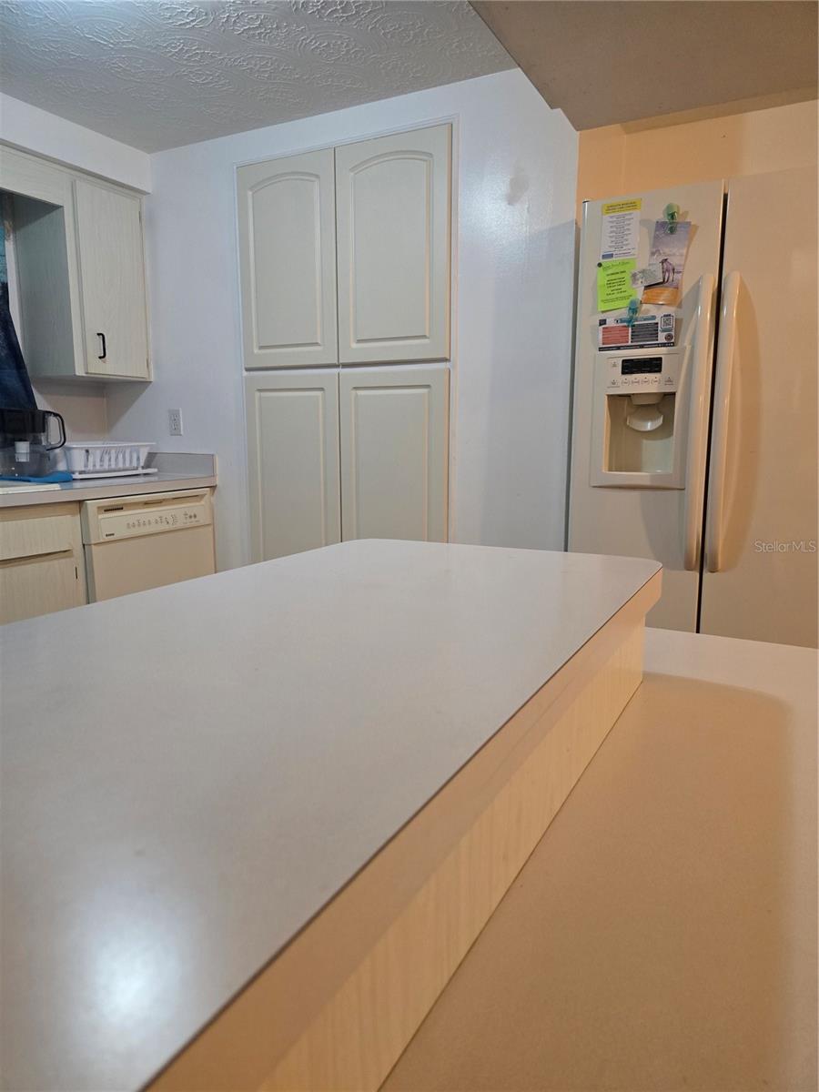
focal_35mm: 23
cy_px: 546
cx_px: 410
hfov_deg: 58.9
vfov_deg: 73.9
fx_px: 726
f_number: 1.7
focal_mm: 6.3
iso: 500
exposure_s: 1/83.3
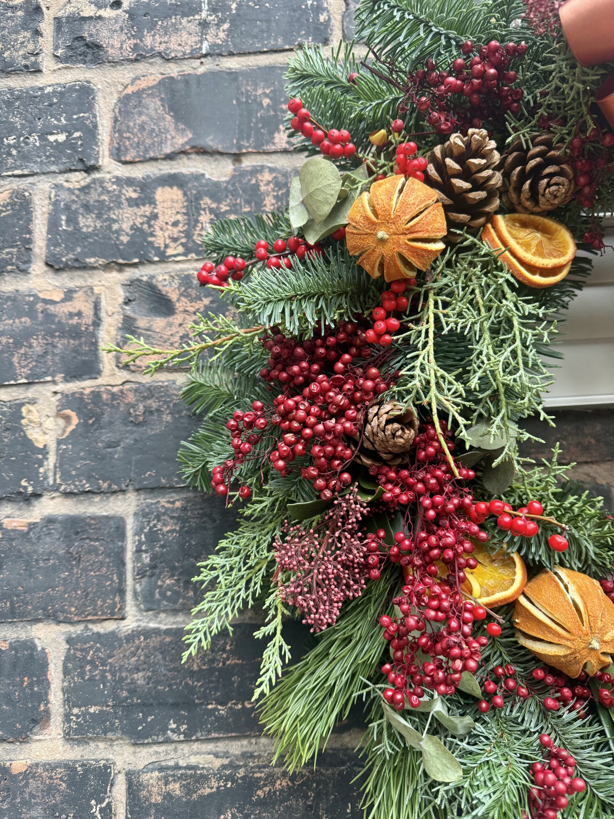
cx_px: 307
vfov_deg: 71.6
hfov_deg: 56.8
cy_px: 410
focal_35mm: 24
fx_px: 568
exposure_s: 1/121
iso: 200
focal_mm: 6.76
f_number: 1.78
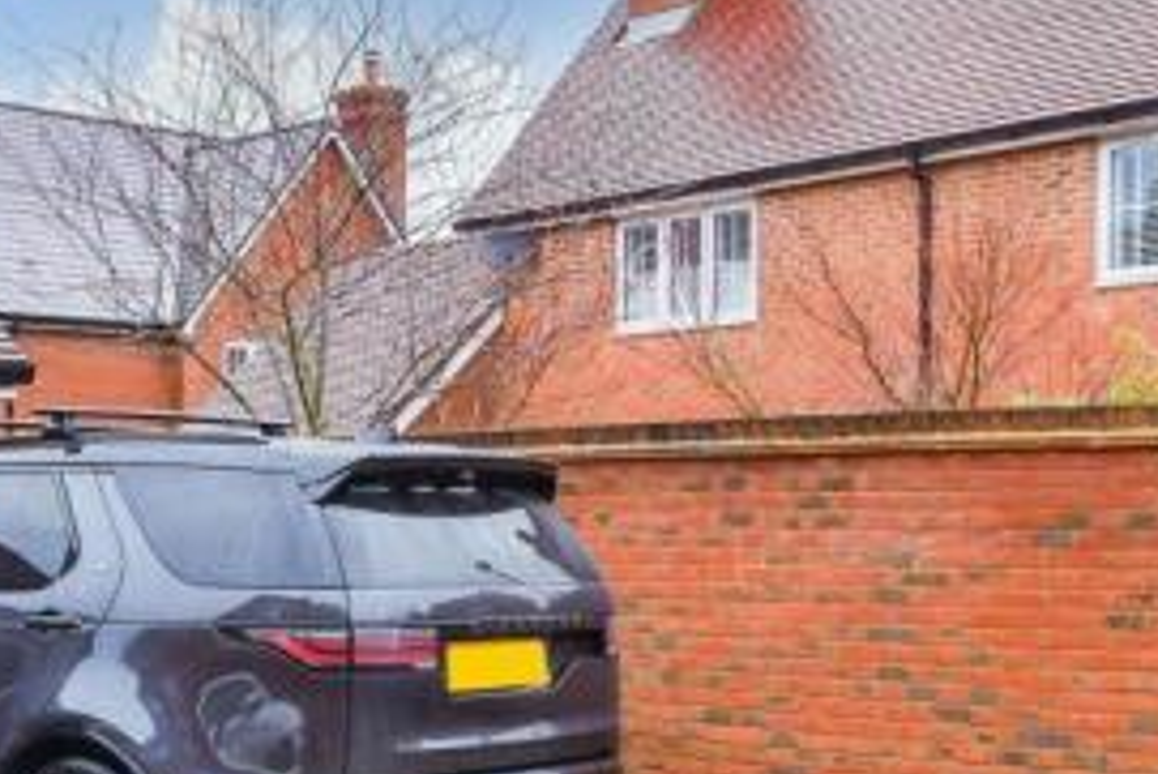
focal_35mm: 58
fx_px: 1867
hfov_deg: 32.7
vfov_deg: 23.3
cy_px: 537
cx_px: 113
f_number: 8
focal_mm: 16
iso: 320
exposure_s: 1/50
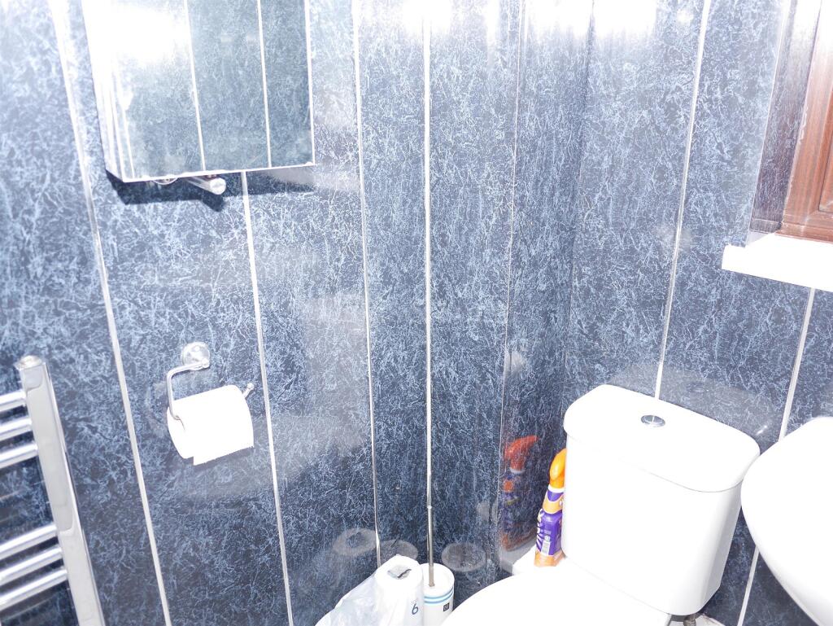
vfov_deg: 49.8
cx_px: 416
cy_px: 313
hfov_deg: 63.4
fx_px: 674
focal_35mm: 28
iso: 200
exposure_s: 1/60
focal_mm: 14
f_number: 2.5
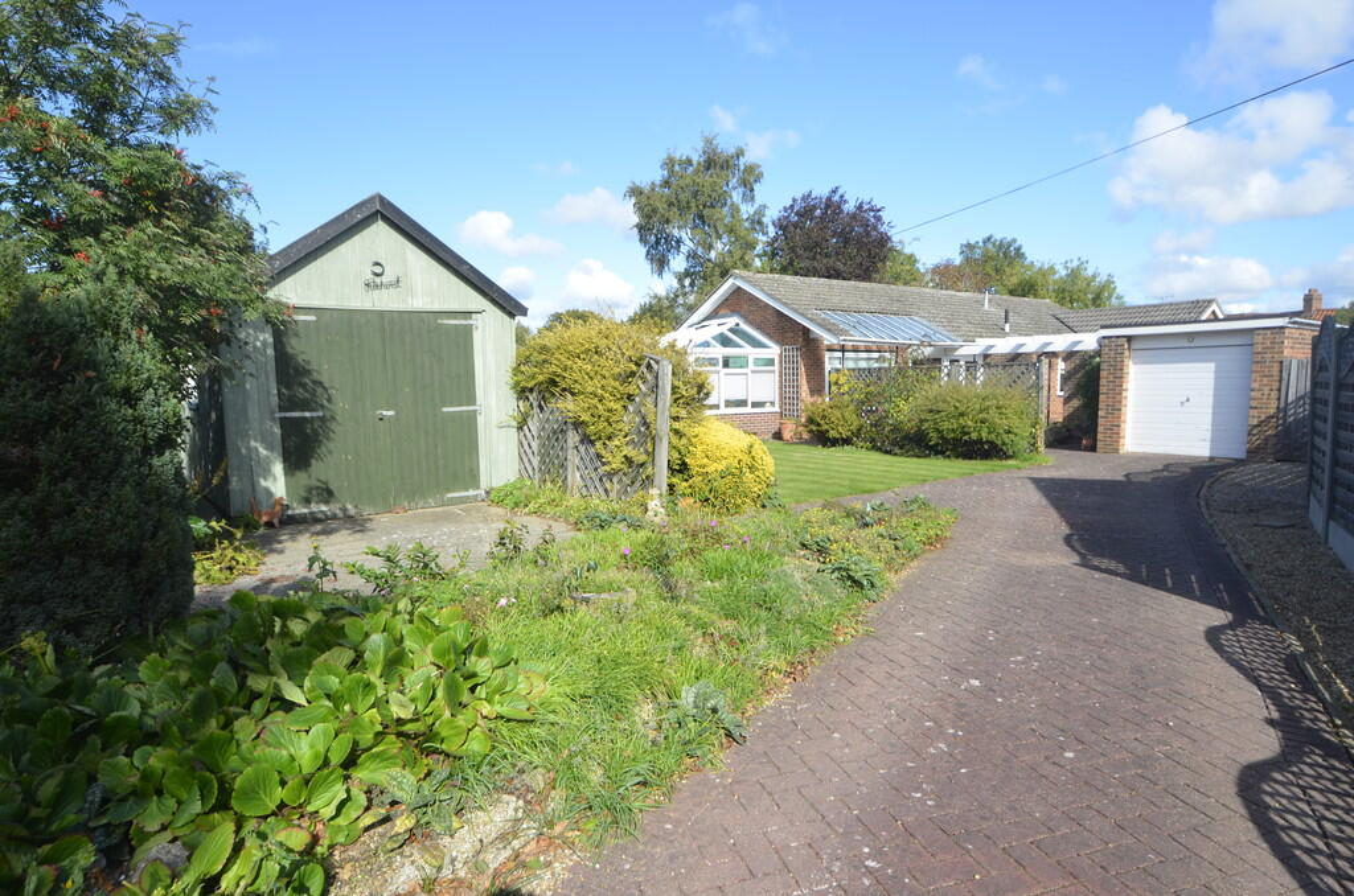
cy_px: 448
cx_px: 677
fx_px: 788
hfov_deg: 81.3
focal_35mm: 21
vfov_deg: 59.3
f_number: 8
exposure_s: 1/250
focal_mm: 14
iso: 110
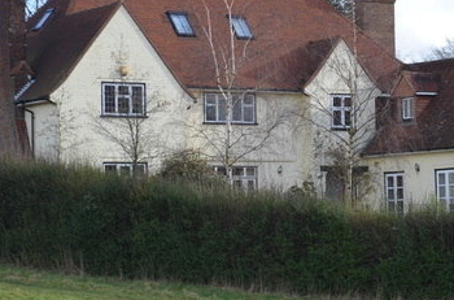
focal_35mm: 151
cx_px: 297
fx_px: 1897
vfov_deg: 9.0
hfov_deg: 13.6
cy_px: 114
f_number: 7.1
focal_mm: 55
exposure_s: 1/200
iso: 200
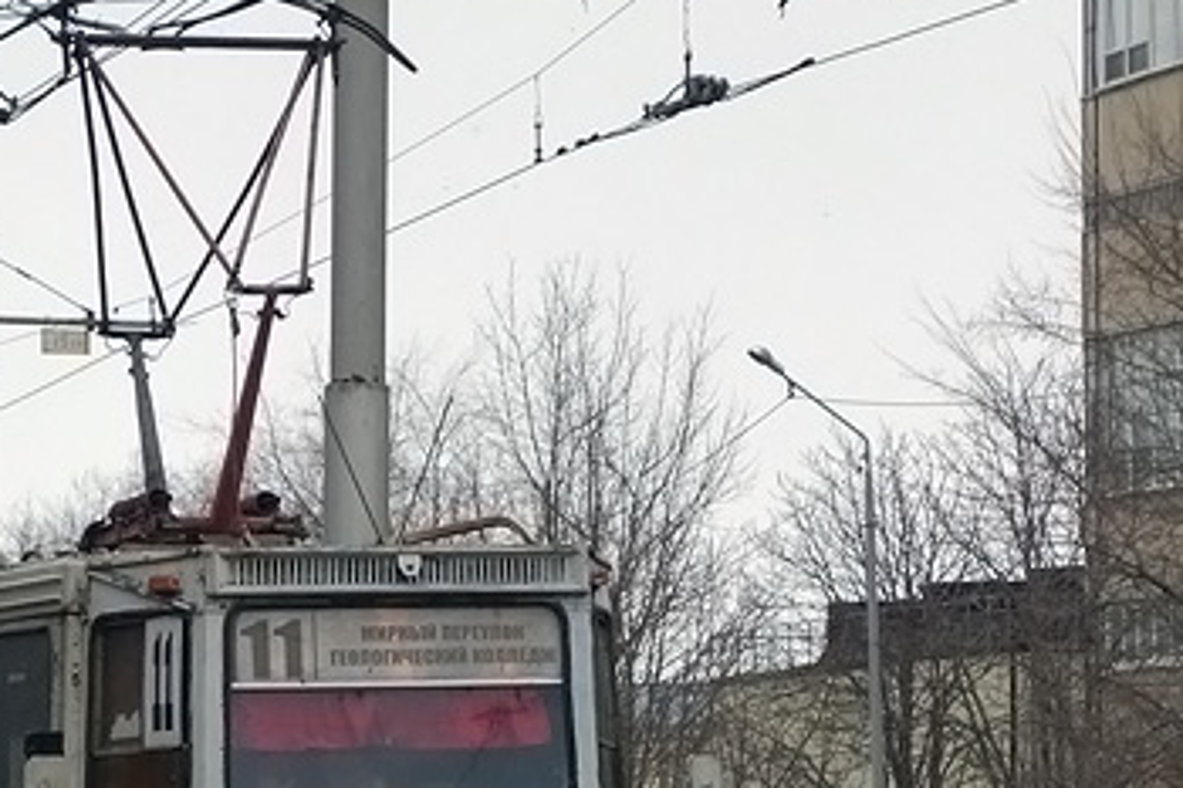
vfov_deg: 6.6
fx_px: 6864
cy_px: 409
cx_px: 301
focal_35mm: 209
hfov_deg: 9.8
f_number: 3.5
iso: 160
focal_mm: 22.49
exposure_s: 1/500
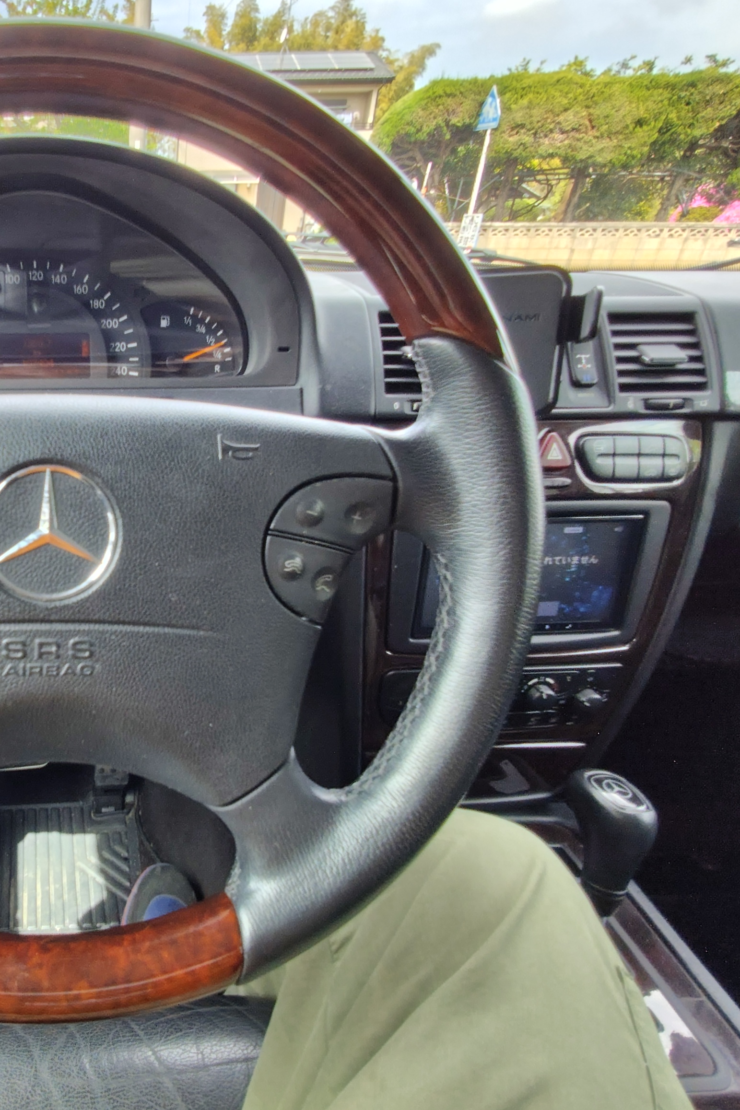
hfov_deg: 50.8
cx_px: 76
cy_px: 526
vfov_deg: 78.5
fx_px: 678
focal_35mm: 22
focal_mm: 1.6
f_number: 2.4
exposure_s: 1/120
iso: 131
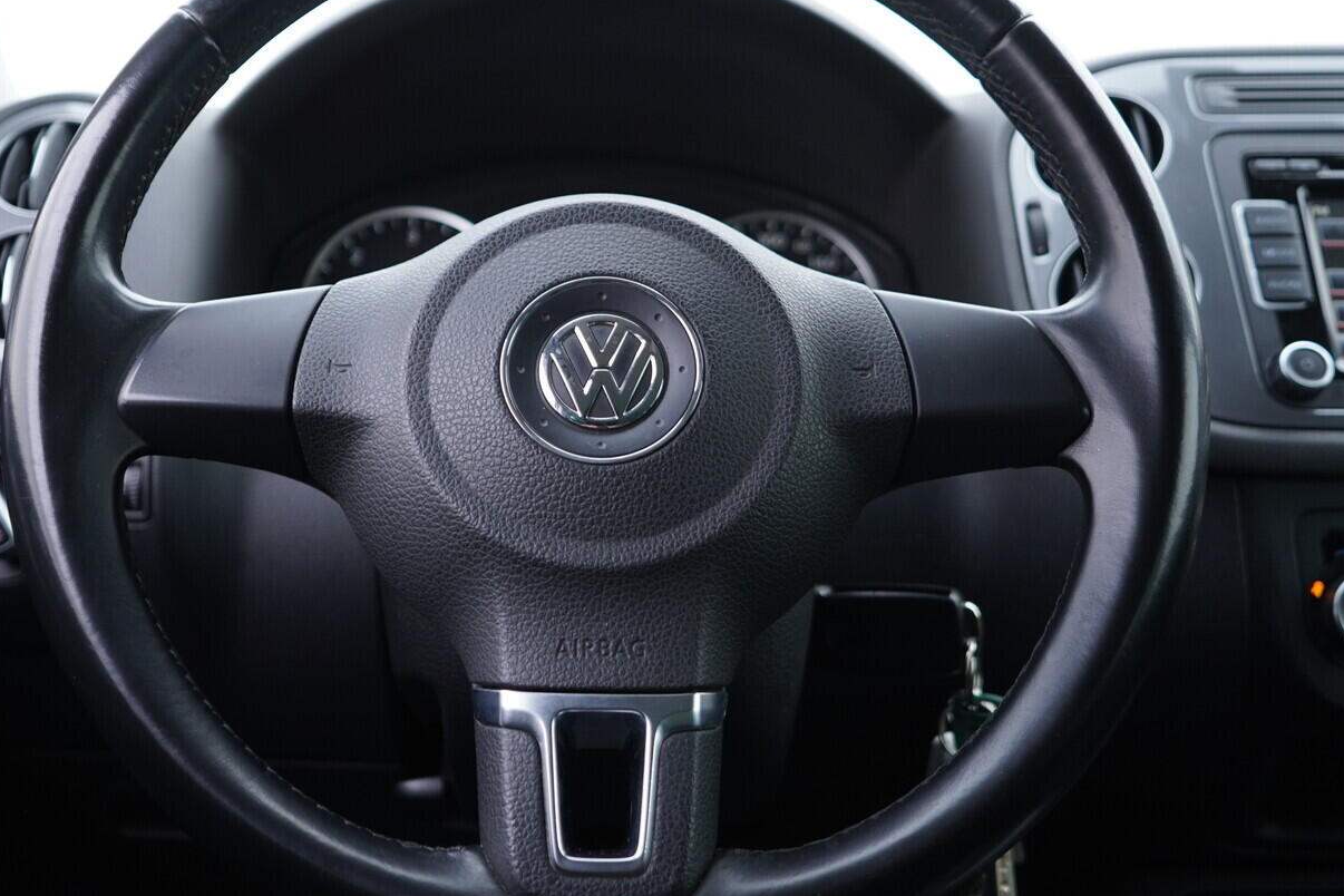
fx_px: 1605
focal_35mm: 43
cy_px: 364
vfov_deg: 31.1
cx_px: 545
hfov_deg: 45.2
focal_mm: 24
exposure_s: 1/40
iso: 250
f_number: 2.8
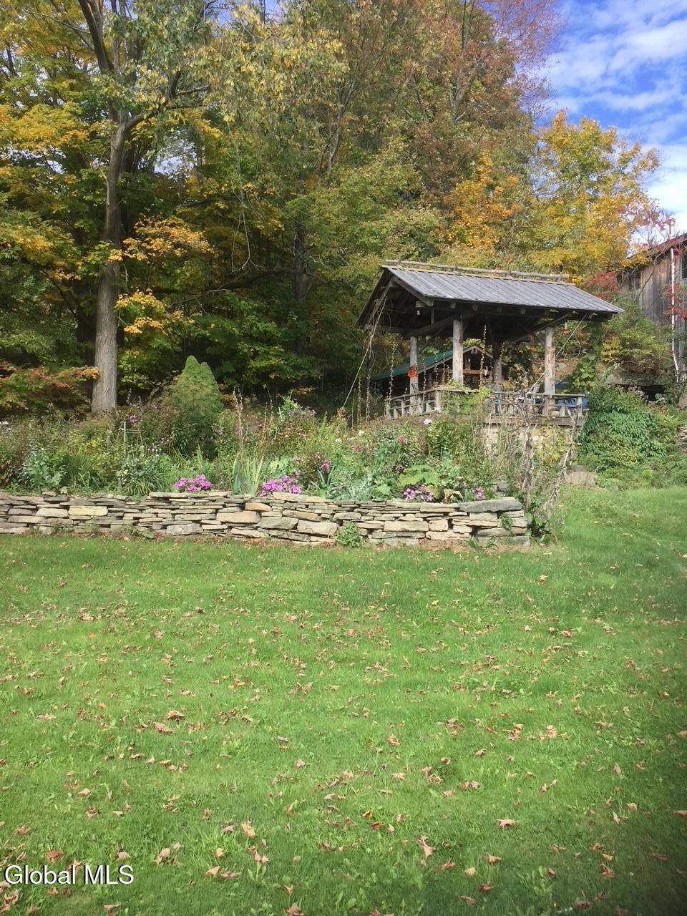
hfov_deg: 45.4
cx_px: 344
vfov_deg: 58.4
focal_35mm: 31
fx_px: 820
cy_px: 458
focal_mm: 3.3
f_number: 2.4
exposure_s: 1/429
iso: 25
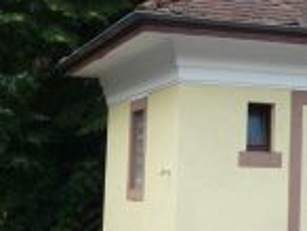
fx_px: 933
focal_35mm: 105
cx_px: 219
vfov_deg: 14.1
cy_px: 103
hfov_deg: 18.6
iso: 100
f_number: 4
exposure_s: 1/200
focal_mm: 5.2
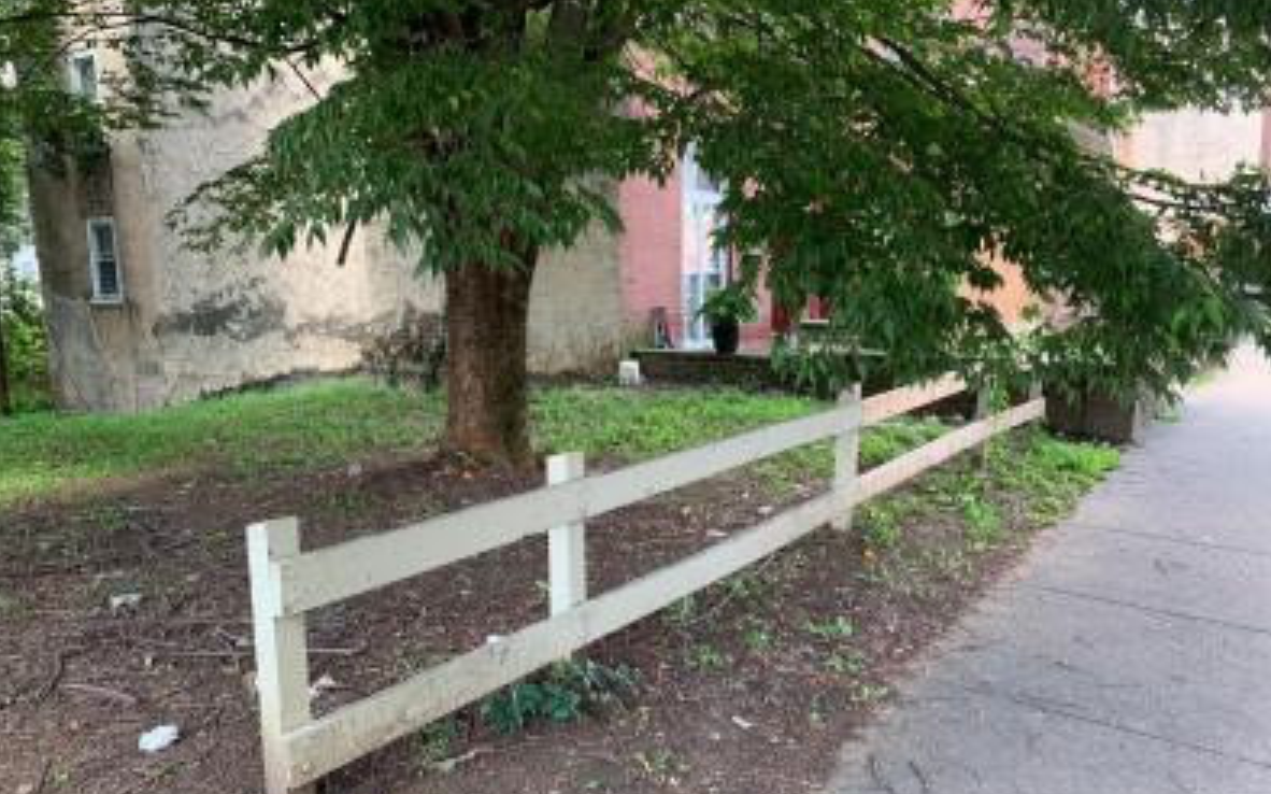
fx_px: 970
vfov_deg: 44.4
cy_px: 445
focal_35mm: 28
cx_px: 629
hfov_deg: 66.5
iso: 50
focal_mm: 4.25
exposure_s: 1/121
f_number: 1.8
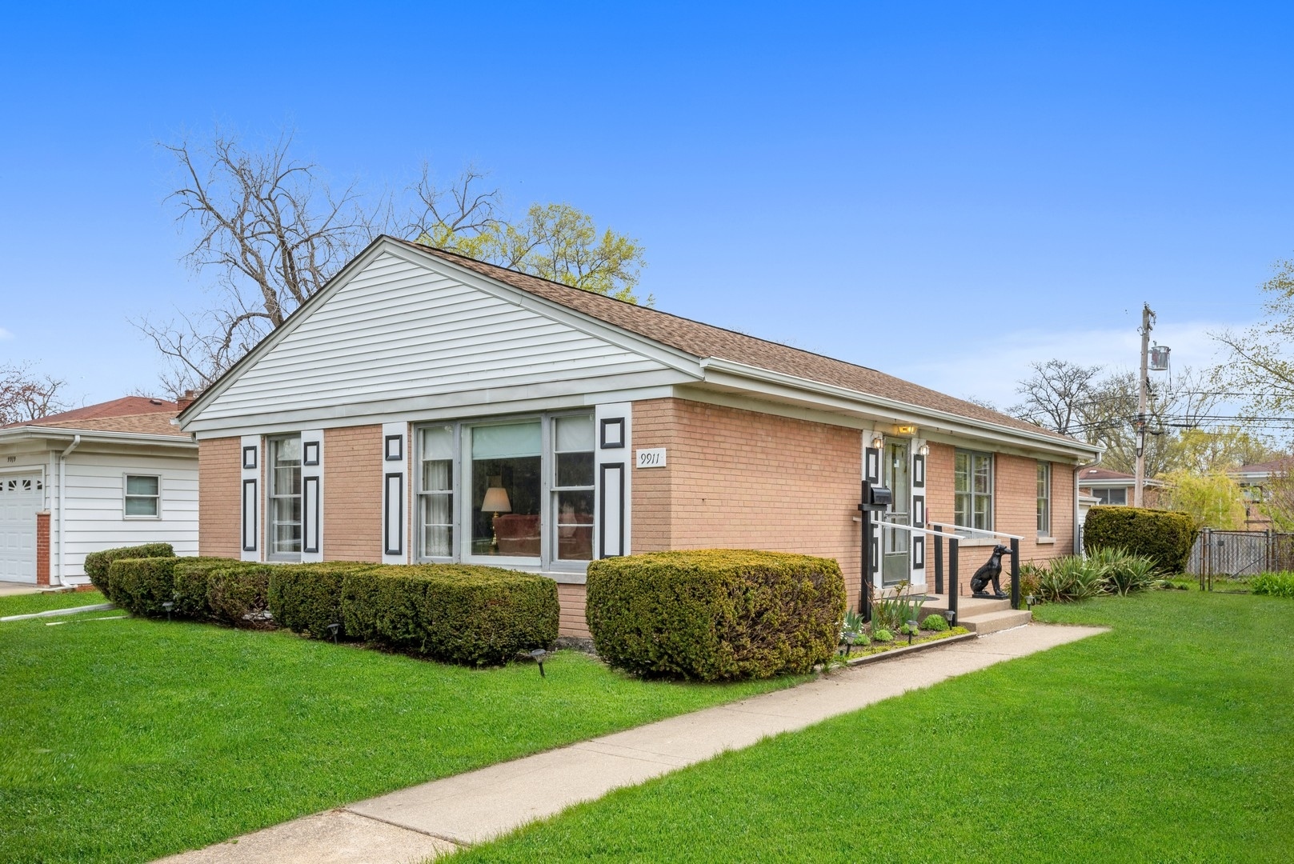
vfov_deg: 46.5
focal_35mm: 28
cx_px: 647
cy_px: 432
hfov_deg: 65.4
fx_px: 1007
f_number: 9
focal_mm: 28
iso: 200
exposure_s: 1/250
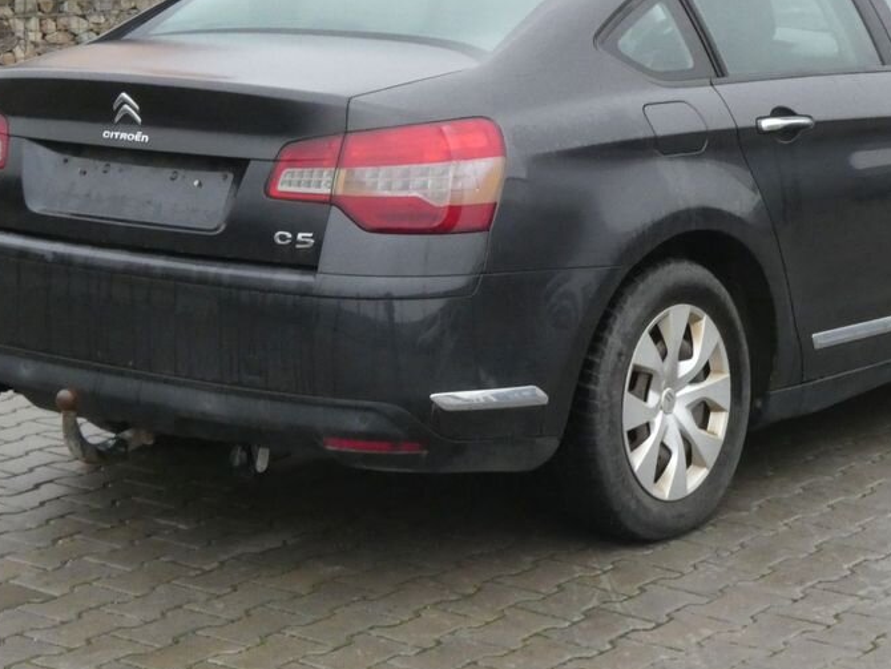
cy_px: 200
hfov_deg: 23.2
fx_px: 2163
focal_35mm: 84
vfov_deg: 17.5
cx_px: 557
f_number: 5.6
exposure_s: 1/80
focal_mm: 9.9
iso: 800
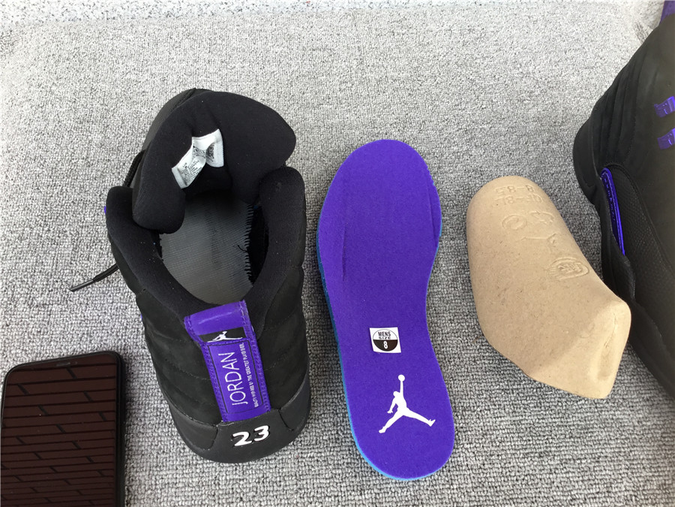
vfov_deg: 45.4
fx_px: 604
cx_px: 338
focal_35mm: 31
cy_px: 254
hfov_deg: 58.4
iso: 25
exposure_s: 1/100
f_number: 2.4
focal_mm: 3.3
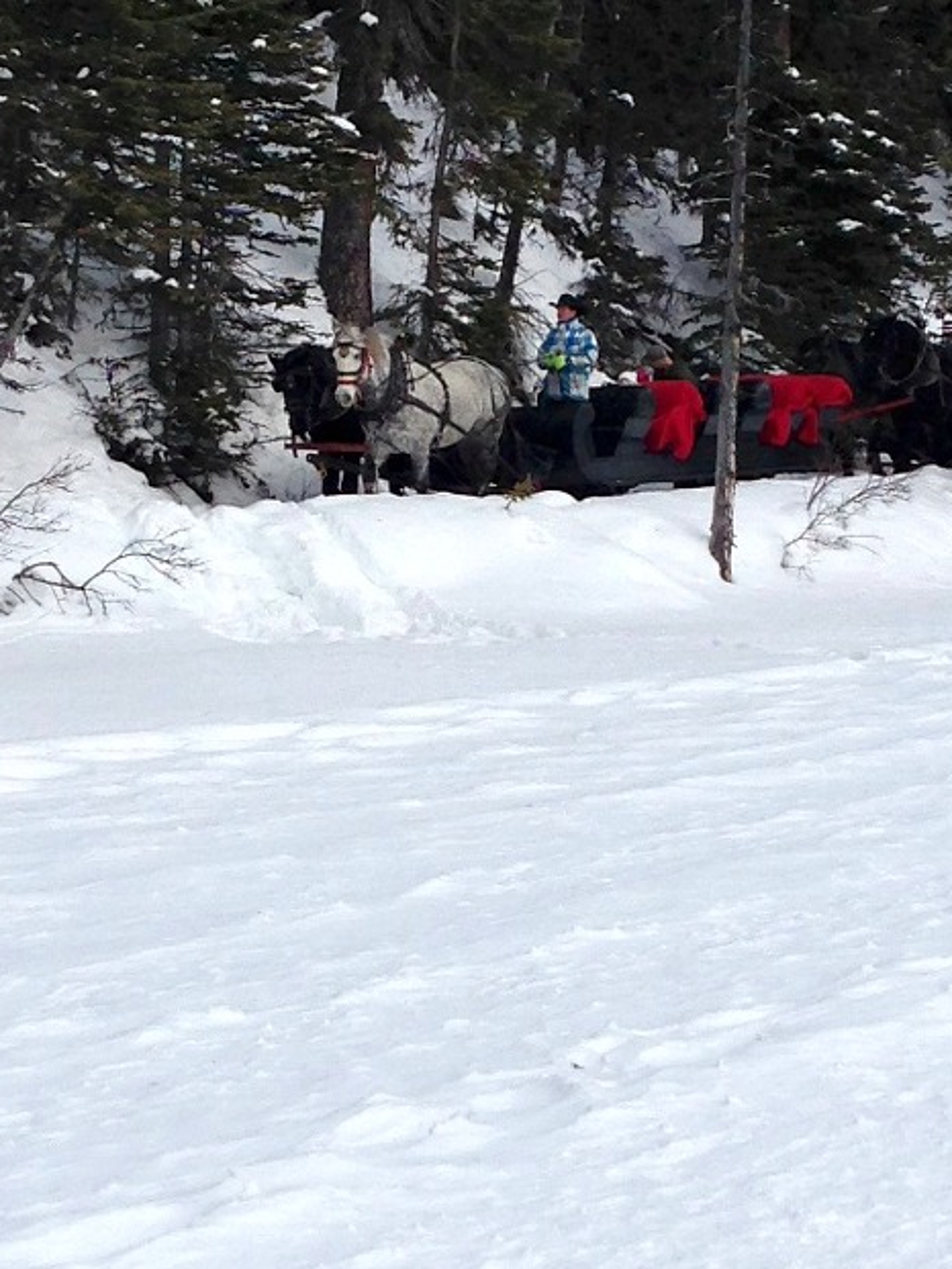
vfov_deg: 53.9
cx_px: 470
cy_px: 652
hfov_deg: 41.8
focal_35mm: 34
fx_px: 1246
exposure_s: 1/1153
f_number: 2.4
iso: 50
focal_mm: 4.13
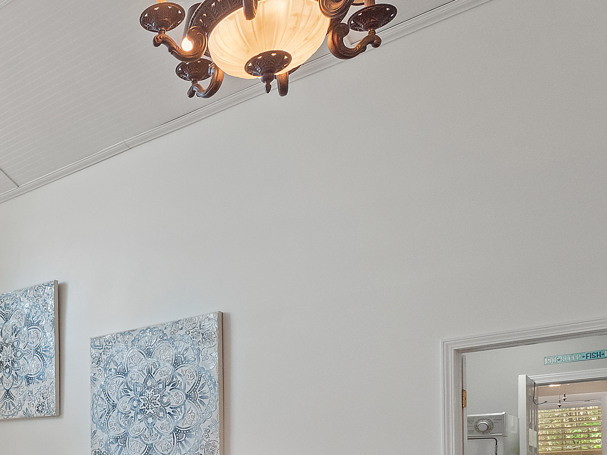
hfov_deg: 40.0
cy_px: 483
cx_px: -25
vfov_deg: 32.3
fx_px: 701
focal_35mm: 40
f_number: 5.6
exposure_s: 1/30
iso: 400
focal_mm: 8
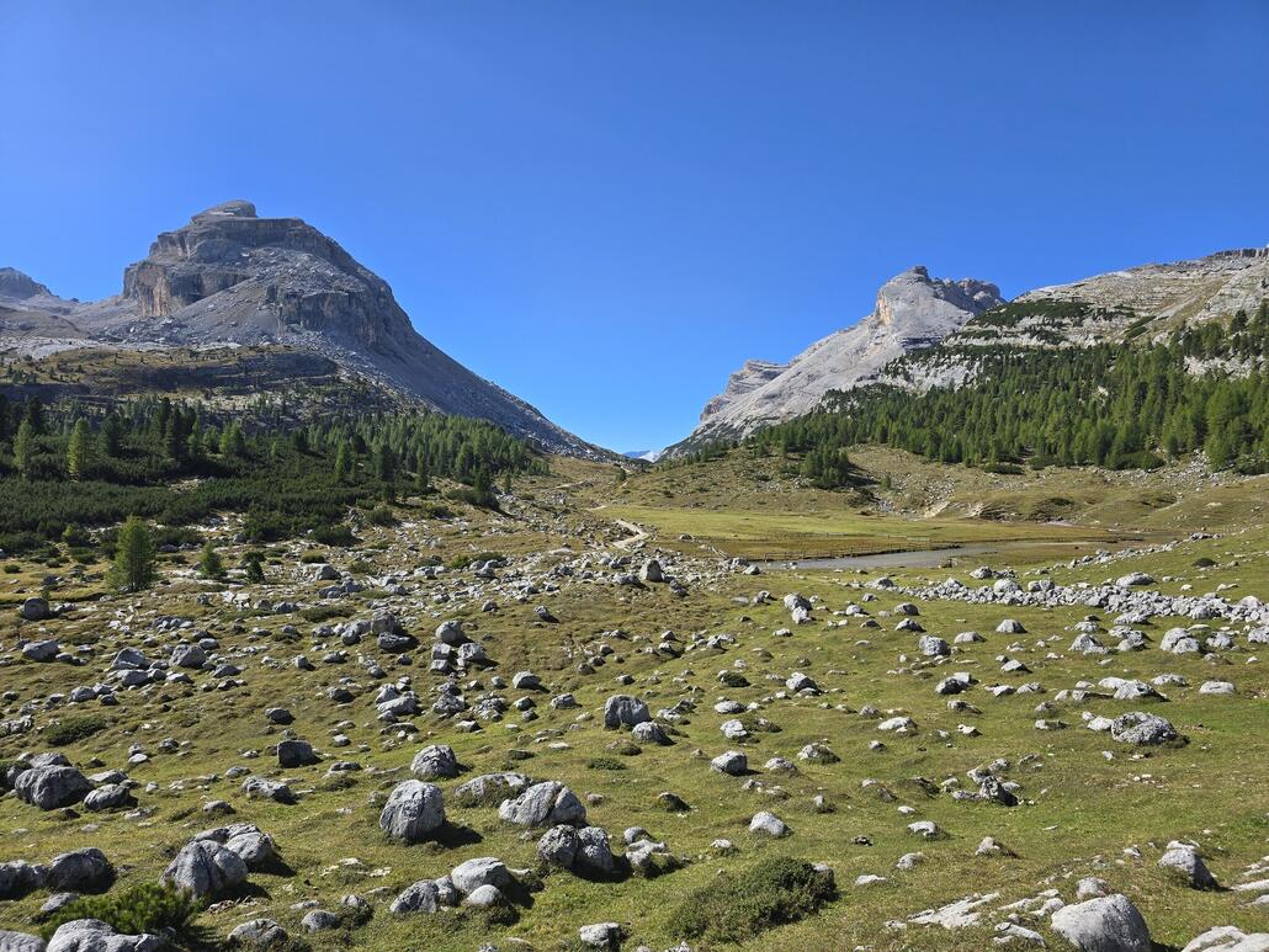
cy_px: 476
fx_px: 843
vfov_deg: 58.9
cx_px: 634
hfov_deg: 73.9
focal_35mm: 23
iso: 12
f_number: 1.7
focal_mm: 6.3
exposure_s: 1/744
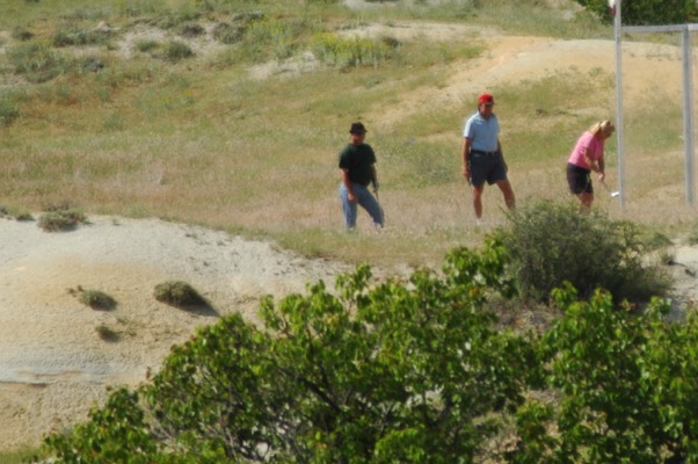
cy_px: 172
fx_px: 17373
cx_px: 633
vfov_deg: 1.5
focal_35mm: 897
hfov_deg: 2.3
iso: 200
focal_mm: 300
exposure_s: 1/750
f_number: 5.6
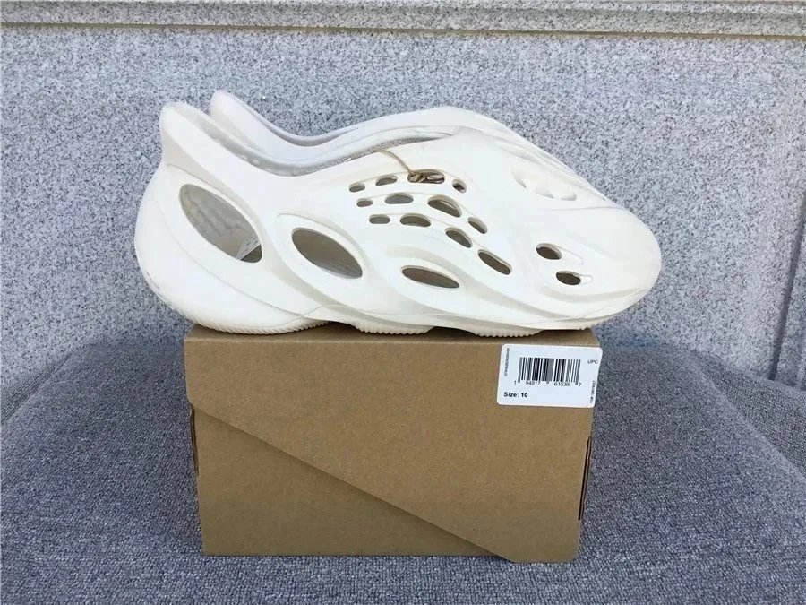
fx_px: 722
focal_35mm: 31
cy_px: 302
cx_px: 403
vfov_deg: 45.4
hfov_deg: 58.4
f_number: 2.4
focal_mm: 3.3
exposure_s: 1/243
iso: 25
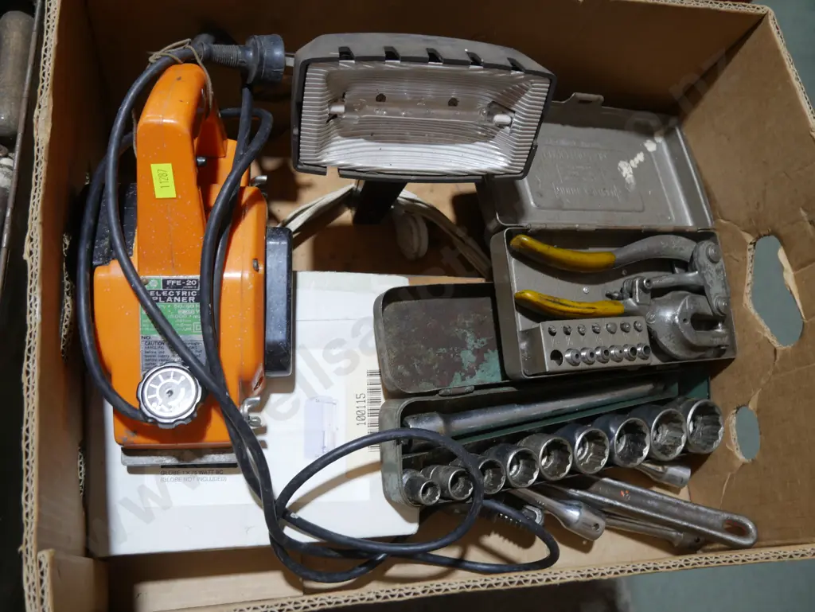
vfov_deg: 44.2
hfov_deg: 56.8
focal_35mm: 32
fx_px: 754
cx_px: 408
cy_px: 306
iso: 250
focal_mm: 16
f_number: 3.6
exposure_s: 1/60
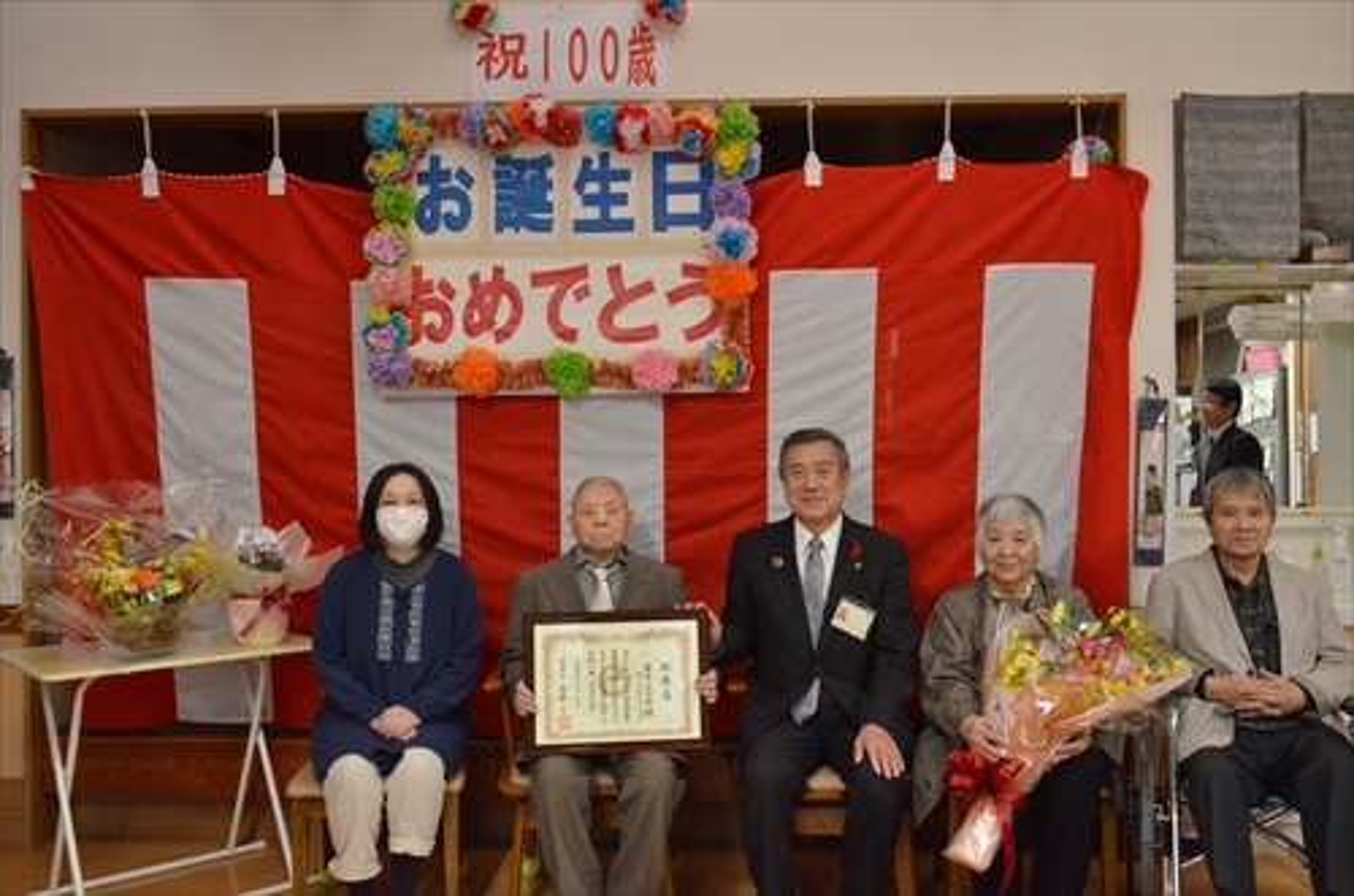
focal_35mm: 32
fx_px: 1182
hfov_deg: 59.6
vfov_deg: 41.5
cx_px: 677
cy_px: 448
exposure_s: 1/250
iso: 3200
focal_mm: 21
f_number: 5.6
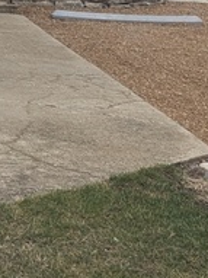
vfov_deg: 14.0
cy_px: -76
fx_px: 1091
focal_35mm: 136
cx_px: -207
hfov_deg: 10.1
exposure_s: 1/249
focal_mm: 6.81
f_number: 1.85
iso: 51
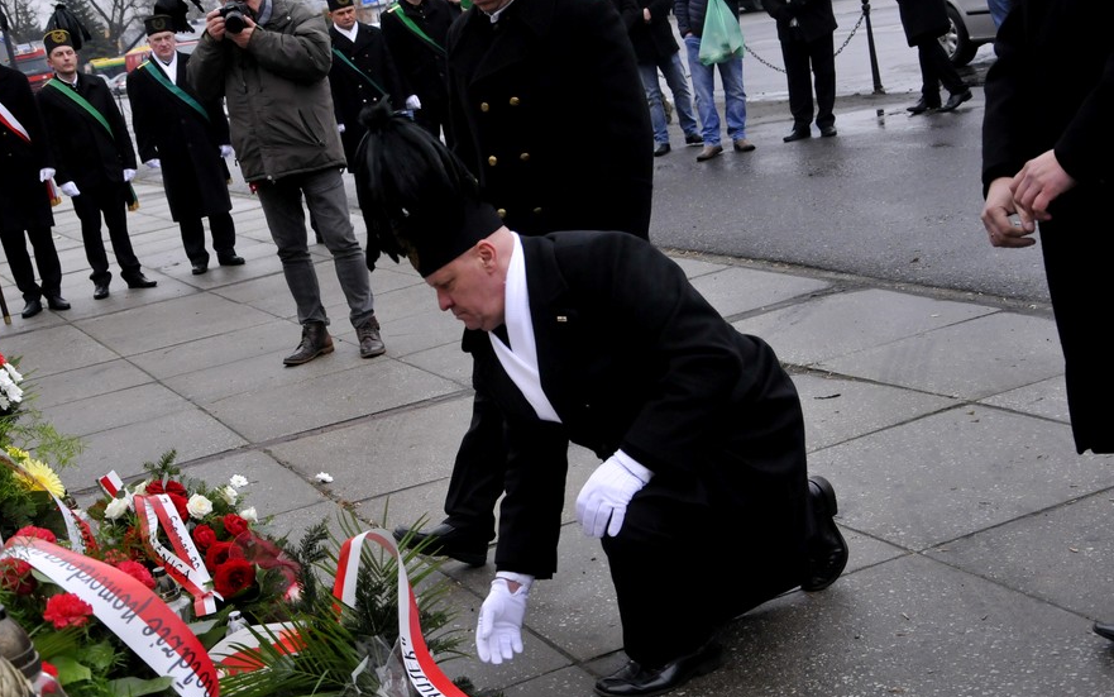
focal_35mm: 52
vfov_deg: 24.9
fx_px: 1579
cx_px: 494
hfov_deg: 38.8
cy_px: 385
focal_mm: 30
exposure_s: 1/320
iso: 1000
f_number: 5
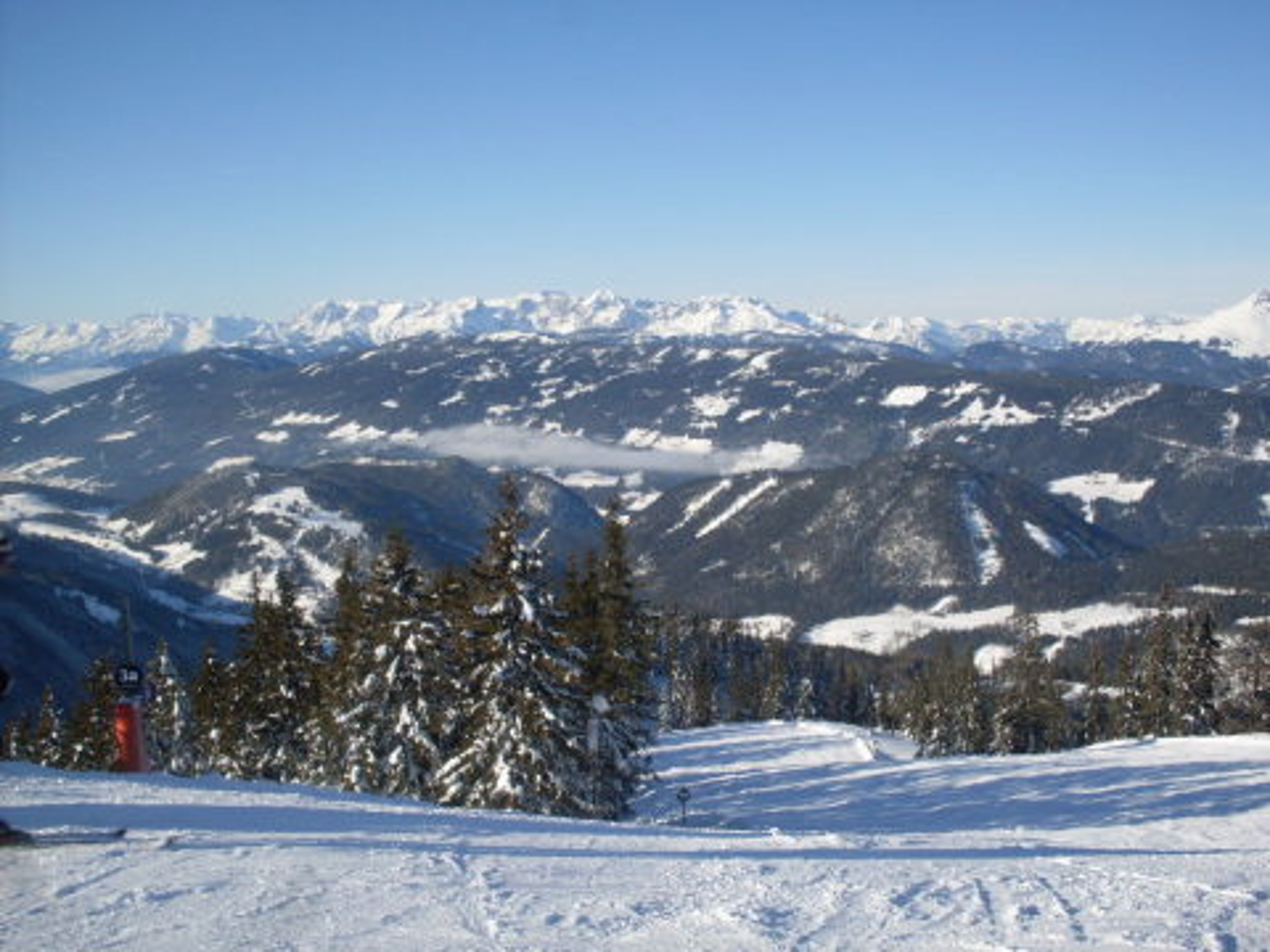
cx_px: 635
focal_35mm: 38
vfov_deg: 37.7
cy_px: 476
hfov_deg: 49.0
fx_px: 1394
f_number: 8.4
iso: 80
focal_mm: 6.3
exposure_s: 1/350
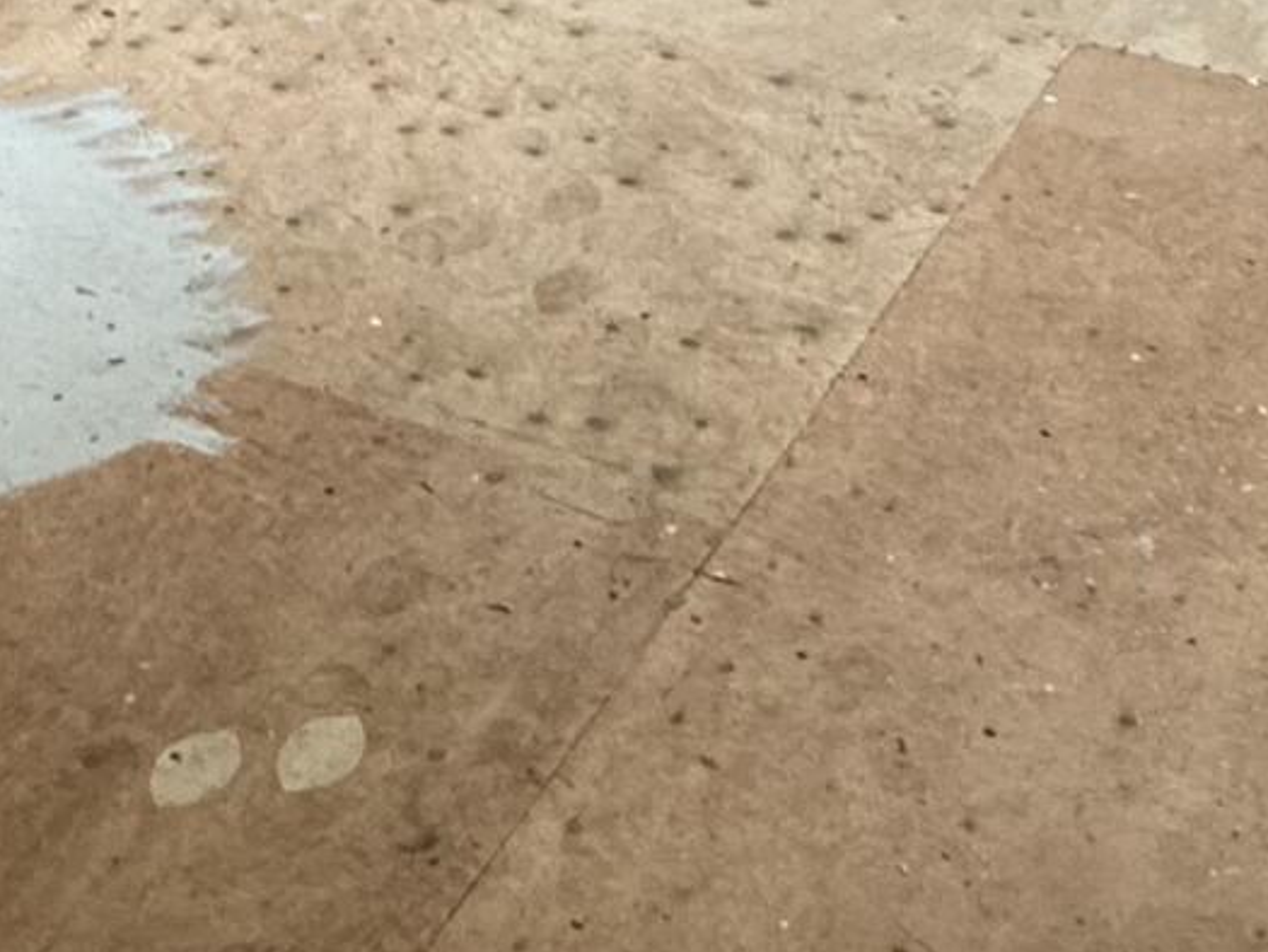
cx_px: -575
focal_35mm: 80
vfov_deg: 17.4
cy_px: -244
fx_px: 2931
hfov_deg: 21.1
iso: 125
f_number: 2.2
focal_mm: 2.22
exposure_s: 1/99
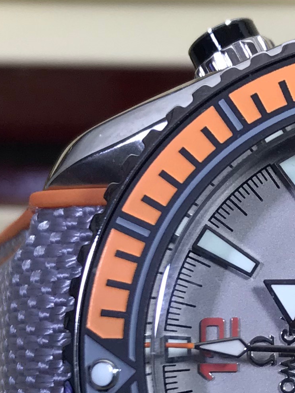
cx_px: 368
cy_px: 355
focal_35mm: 114
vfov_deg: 17.0
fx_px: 1295
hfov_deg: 12.6
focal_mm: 3.99
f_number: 1.8
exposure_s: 1/50
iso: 25
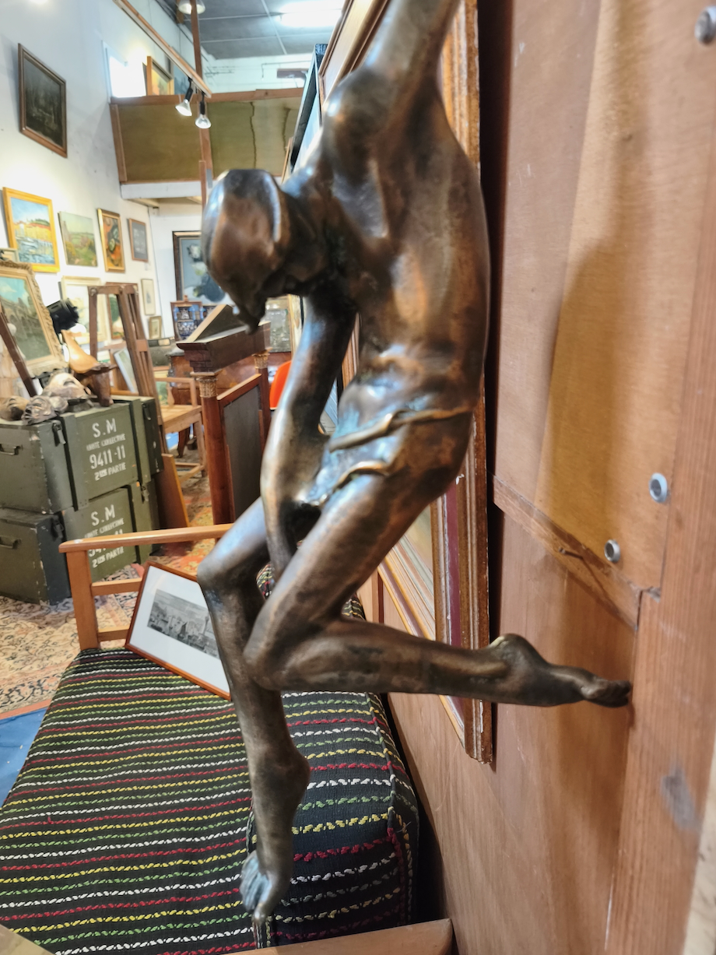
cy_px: 475
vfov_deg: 71.6
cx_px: 360
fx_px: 662
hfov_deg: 56.8
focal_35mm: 24
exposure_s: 1/33.3
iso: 1250
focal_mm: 5.35
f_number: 1.7
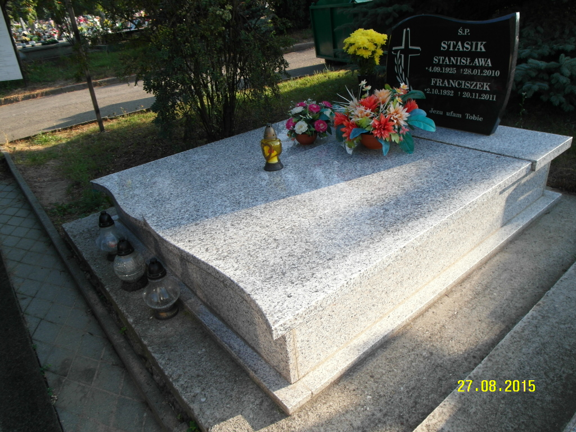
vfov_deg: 56.8
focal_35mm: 24
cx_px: 288
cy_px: 216
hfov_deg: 71.6
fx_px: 399
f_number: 3.9
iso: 80
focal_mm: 5.2
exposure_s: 1/180
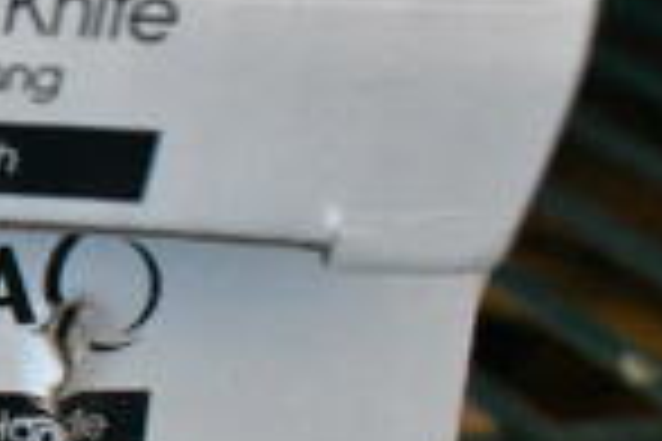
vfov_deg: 12.2
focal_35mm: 112
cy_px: 162
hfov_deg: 14.9
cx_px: -657
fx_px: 2059
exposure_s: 1/200
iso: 6400
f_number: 7.1
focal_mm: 18
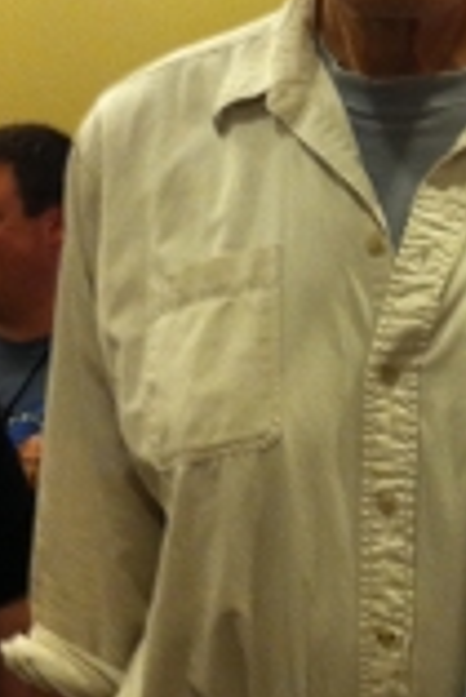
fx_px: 2150
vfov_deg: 18.3
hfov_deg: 12.1
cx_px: 566
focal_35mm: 111
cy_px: 155
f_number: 2.8
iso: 200
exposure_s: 1/15
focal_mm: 3.85
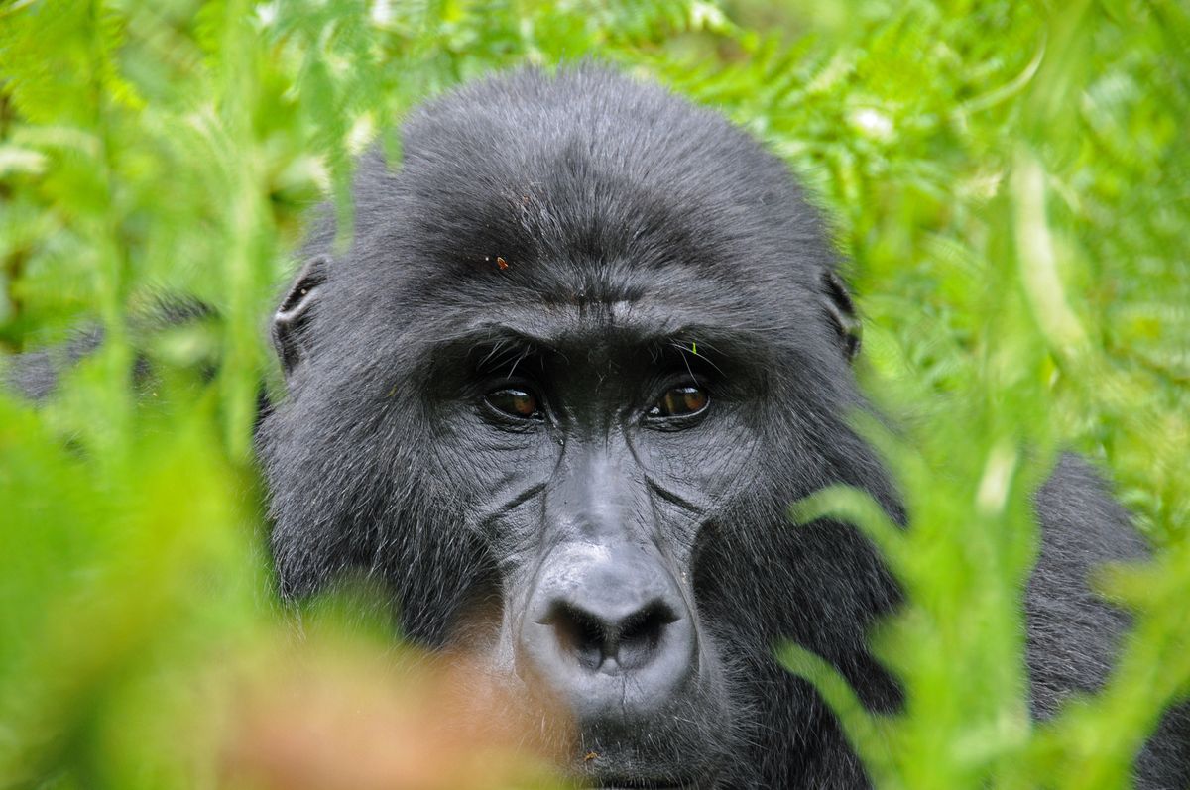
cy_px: 395
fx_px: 9904
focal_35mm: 300
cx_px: 595
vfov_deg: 4.6
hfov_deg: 6.9
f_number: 6.3
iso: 400
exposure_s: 1/160
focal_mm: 200
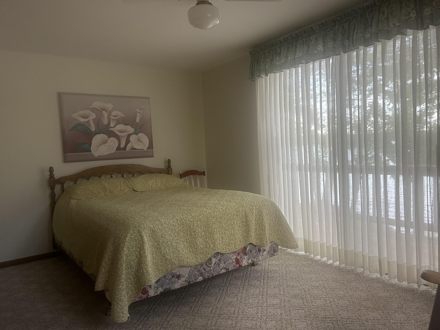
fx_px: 330
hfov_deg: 67.3
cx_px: 220
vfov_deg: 53.1
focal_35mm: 26
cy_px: 165
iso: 125
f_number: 1.5
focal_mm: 5.7
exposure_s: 1/115
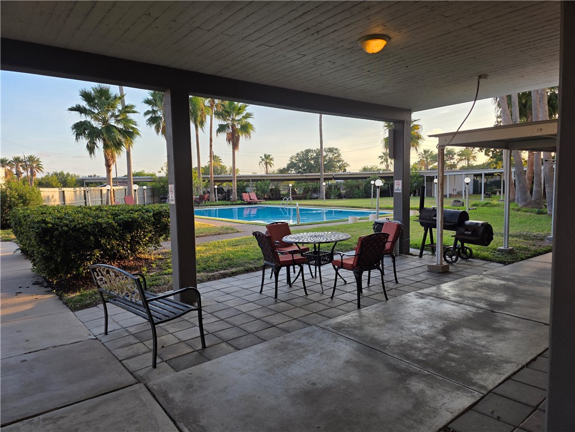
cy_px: 216
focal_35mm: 23
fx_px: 382
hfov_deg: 73.9
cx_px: 288
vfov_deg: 58.9
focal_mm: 6.3
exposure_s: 1/1358
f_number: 1.7
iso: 80
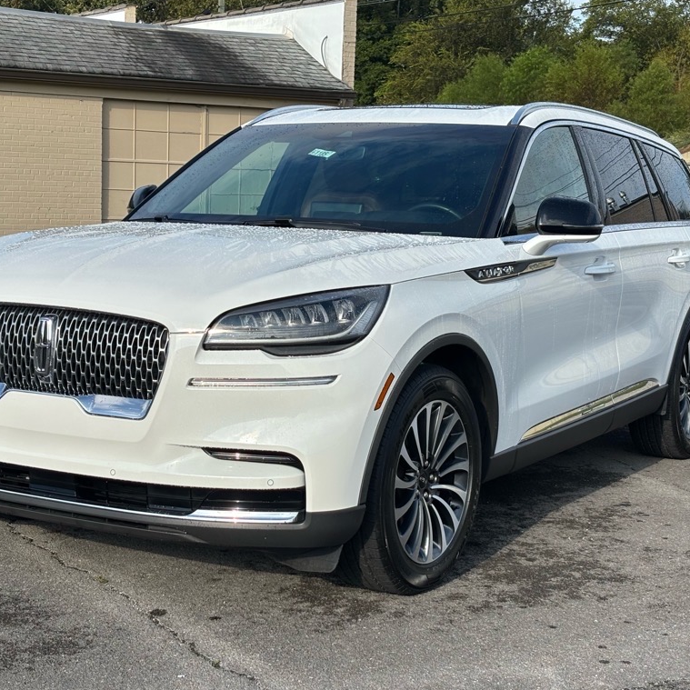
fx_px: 1398
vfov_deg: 27.7
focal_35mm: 62
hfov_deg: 27.7
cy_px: 343
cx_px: 312
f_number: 1.6
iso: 32
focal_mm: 5.96
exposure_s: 1/2151
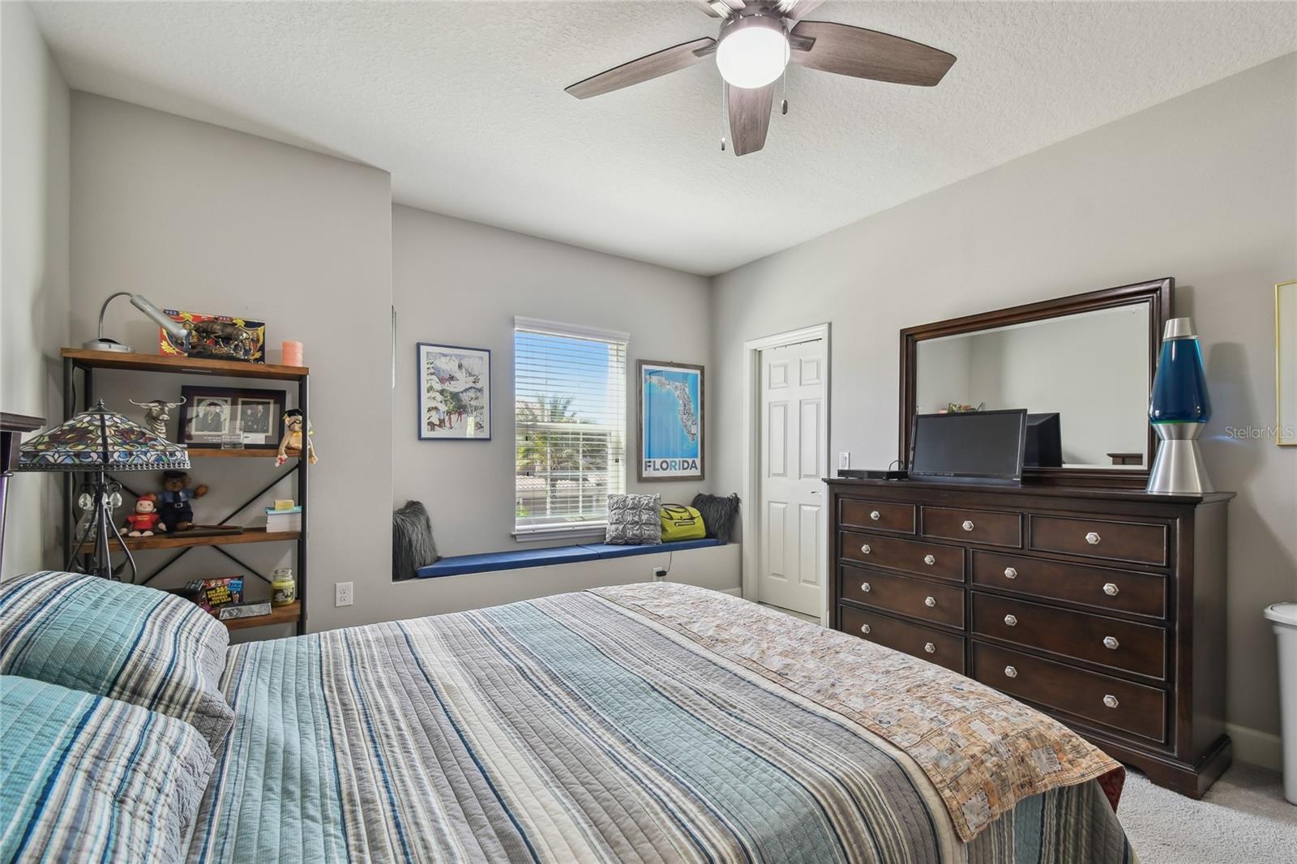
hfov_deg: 100.4
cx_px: 648
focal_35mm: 15
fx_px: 540
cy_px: 432
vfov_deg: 77.3
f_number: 7.1
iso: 100
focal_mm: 10
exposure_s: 1/4
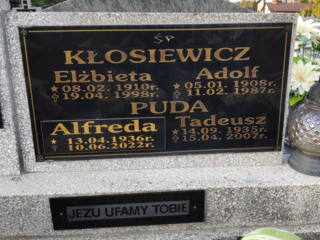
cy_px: 120
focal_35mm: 20
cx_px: 160
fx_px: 185
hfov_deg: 81.8
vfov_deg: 66.0
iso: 100
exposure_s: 1/152
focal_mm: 3.94
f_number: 1.9
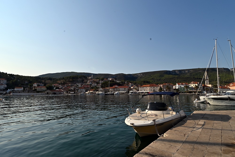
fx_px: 117
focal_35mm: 18
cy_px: 78
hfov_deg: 90.0
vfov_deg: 67.3
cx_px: 118
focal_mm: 12
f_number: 16
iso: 100
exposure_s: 1/160
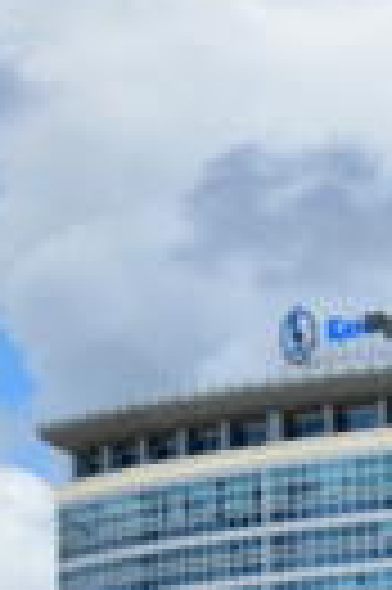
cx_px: 1793
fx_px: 5704
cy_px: 1207
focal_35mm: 348
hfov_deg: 3.7
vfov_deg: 5.8
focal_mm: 35
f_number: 9
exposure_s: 1/320
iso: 100
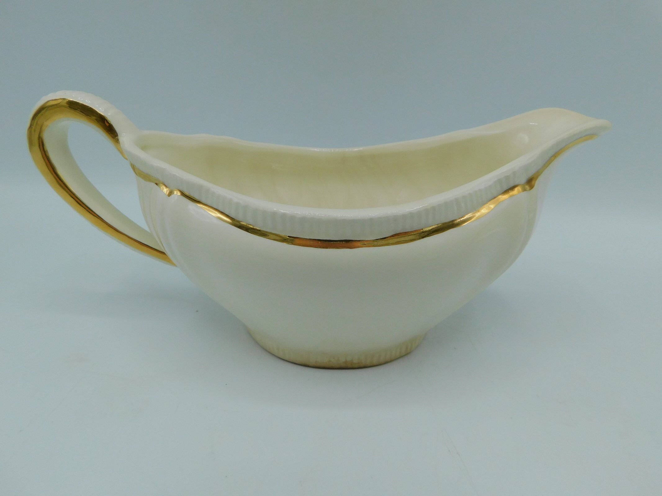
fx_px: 440
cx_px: 331
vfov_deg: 58.9
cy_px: 248
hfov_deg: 73.9
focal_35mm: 23
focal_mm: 4
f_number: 3
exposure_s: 1/500
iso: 125
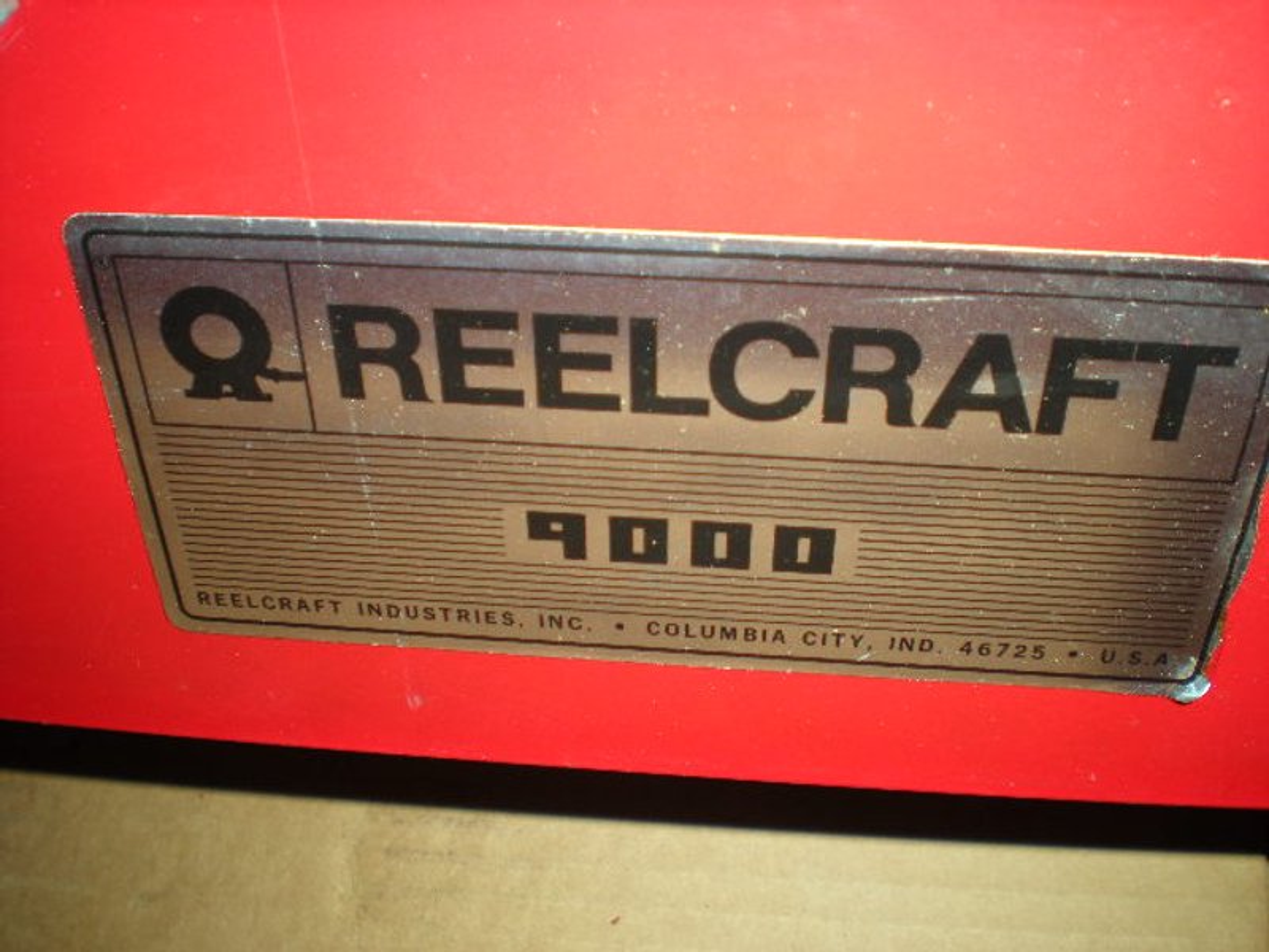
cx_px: 634
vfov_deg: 37.7
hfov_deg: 49.0
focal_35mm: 38
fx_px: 1393
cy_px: 476
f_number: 3.1
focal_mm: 6.3
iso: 64
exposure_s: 1/60
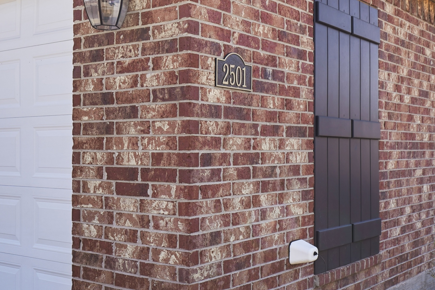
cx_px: 240
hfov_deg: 41.1
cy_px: 119
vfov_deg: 28.0
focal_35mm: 48
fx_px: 580
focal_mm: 24
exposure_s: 1/4000
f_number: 2.8
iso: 100
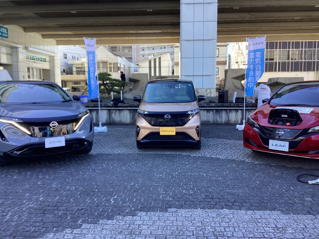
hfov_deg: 58.4
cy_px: 120
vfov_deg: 45.4
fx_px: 286
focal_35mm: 31
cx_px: 160
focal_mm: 3.3
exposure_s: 1/120
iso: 25
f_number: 2.4
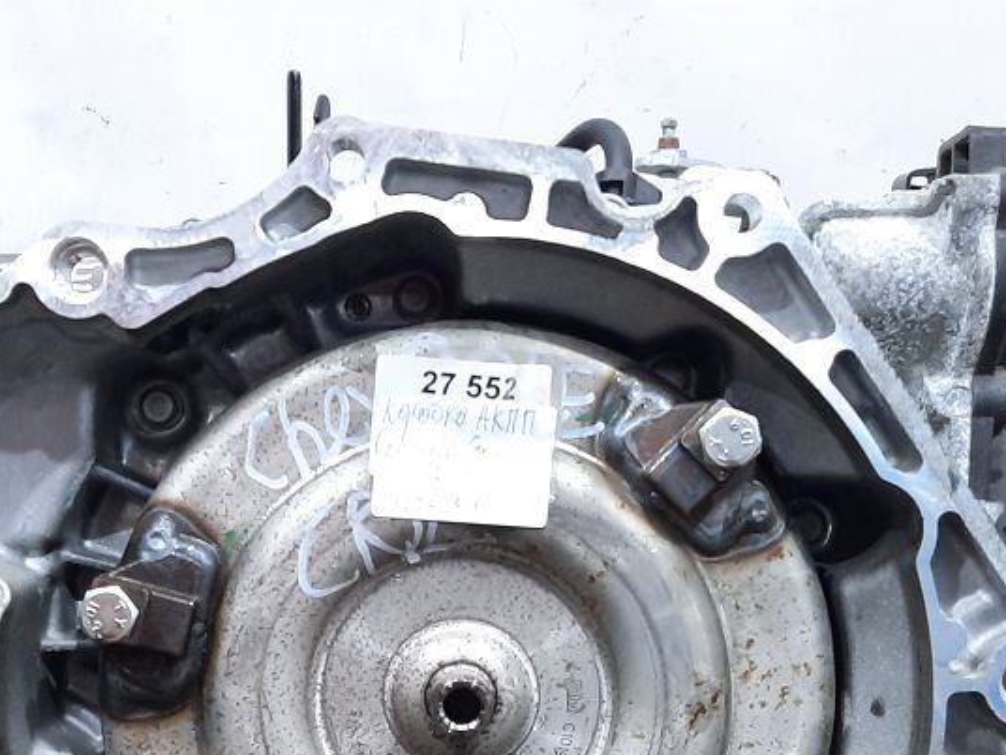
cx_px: 340
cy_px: 646
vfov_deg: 25.5
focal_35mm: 56
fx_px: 1627
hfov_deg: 34.1
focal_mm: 4.6
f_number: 2
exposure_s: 1/50
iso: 250
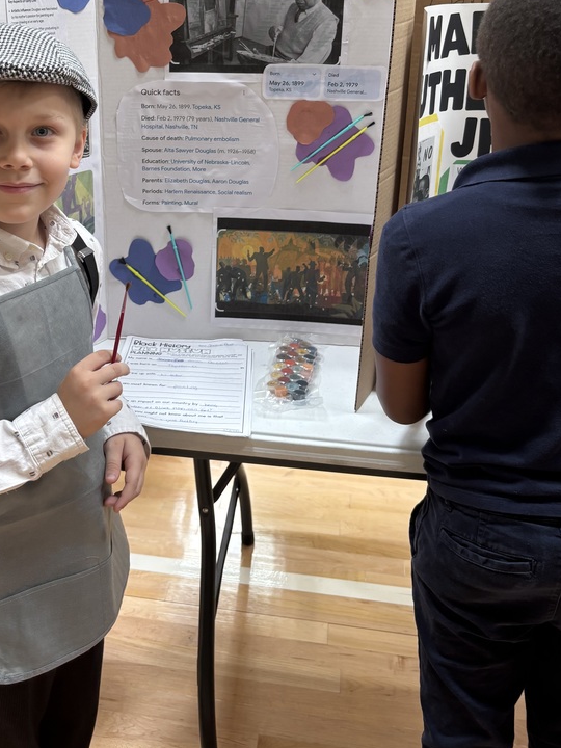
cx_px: 207
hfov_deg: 38.4
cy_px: 221
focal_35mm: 37
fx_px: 800
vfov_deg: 48.8
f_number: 1.6
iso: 80
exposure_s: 1/60
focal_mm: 5.96
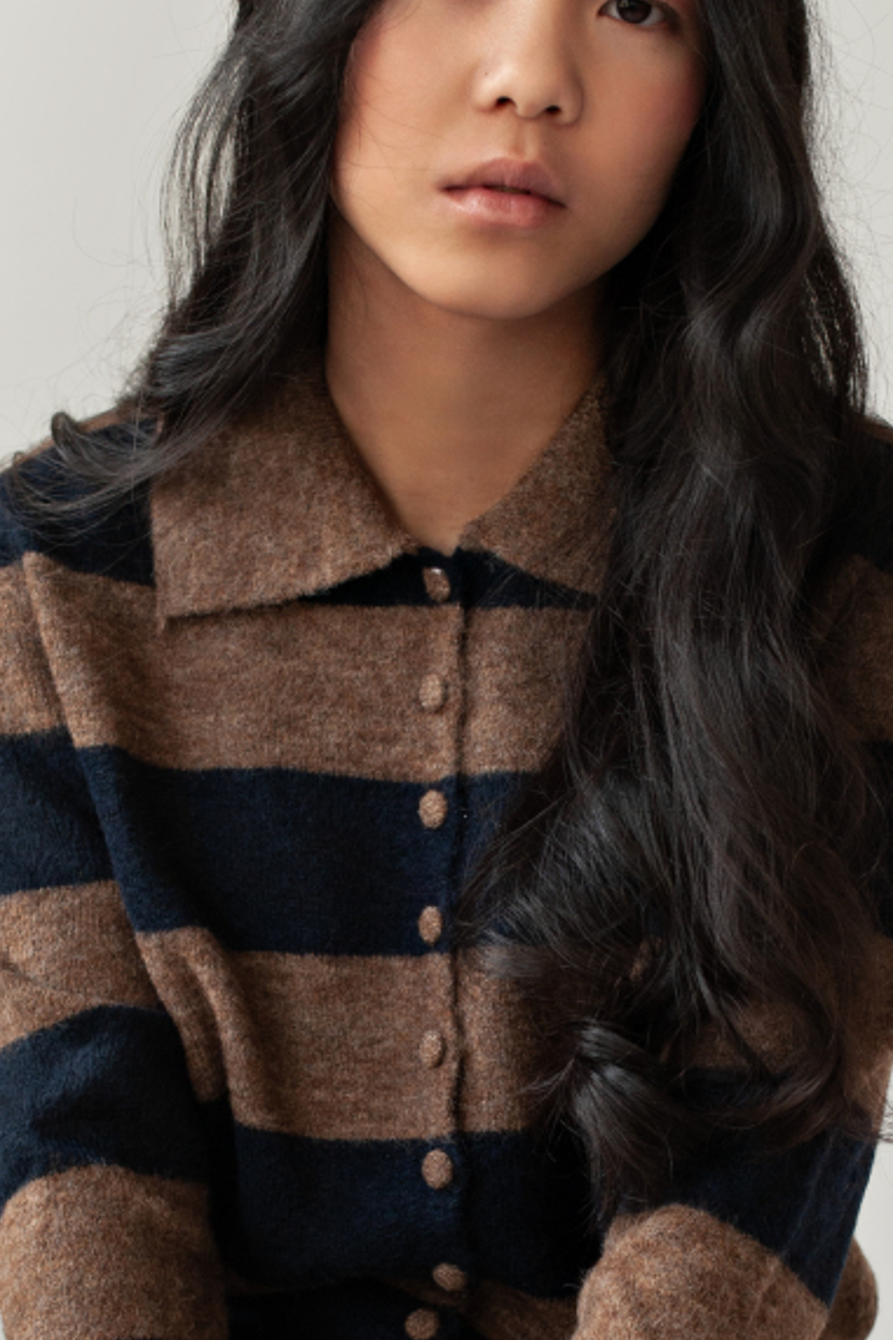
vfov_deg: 19.3
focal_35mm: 105
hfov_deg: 13.0
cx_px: 457
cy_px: 1040
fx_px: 3909
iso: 640
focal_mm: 50
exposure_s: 1/125
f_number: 4.5
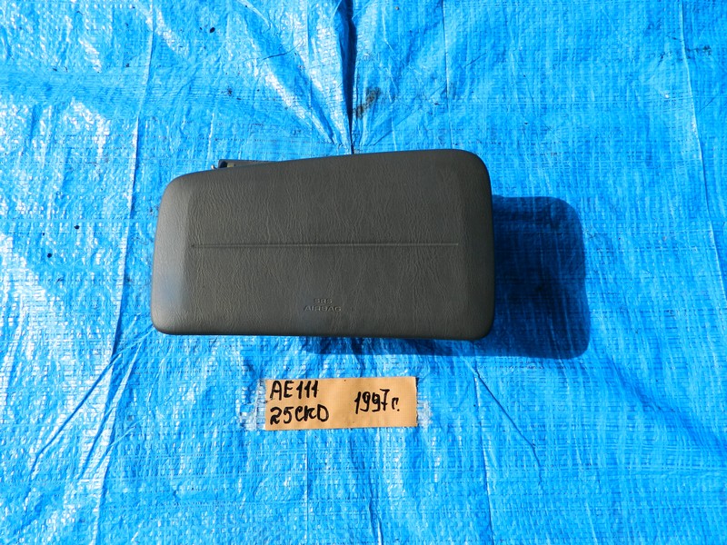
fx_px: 588
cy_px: 272
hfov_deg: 63.4
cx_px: 364
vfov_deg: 49.7
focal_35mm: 28
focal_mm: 5.1
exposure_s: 1/800
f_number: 3.2
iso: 80
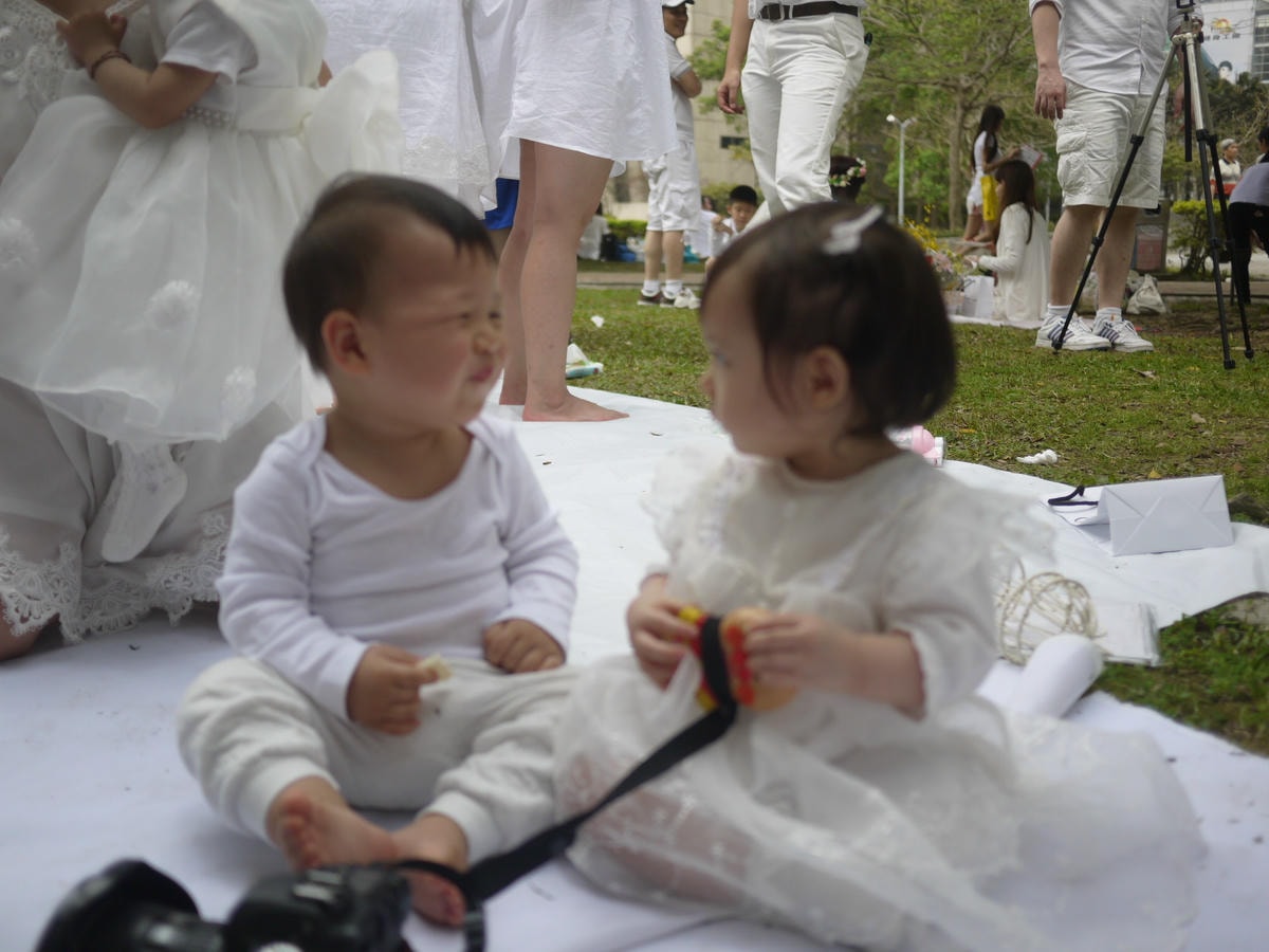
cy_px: 476
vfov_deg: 36.0
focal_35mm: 40
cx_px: 634
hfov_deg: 46.8
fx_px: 1466
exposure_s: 1/500
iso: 160
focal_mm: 20
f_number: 1.7
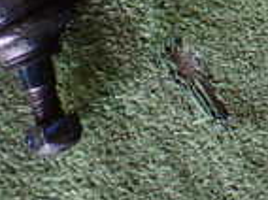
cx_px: 474
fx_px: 982
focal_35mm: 127
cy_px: -172
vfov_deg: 10.8
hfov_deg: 13.9
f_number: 2.3
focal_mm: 5.4
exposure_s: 1/125
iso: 400
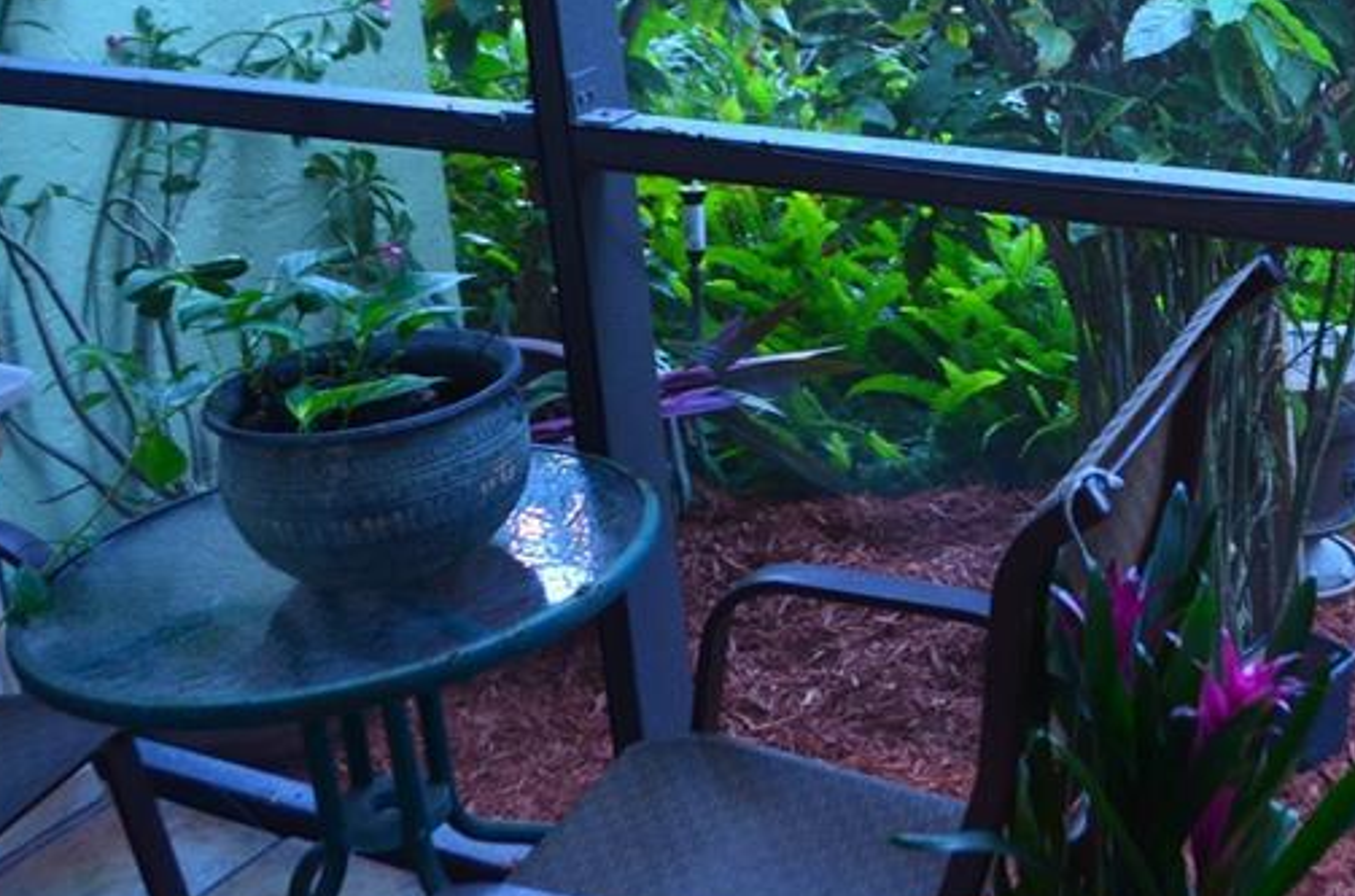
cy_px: 121
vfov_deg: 23.9
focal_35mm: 55
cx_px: 1080
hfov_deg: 35.2
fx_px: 2066
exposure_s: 1/60
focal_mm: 18
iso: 800
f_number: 4
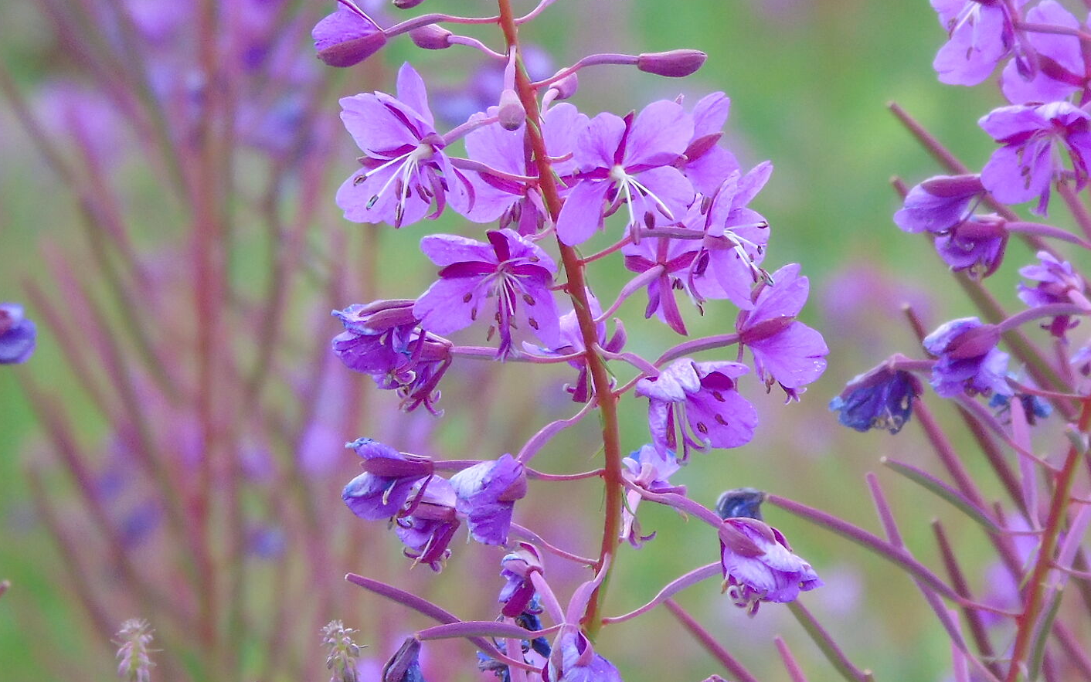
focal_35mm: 571
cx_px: 732
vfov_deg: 2.3
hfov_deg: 3.7
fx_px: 16980
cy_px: 294
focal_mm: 57
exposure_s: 1/125
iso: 250
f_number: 5.1
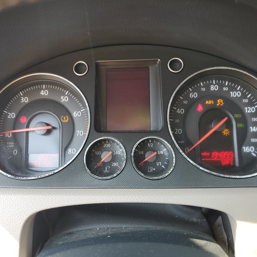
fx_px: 260
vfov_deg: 52.5
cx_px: 116
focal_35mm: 31
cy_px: 128
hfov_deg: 52.5
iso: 58
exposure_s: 1/120
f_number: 1.5
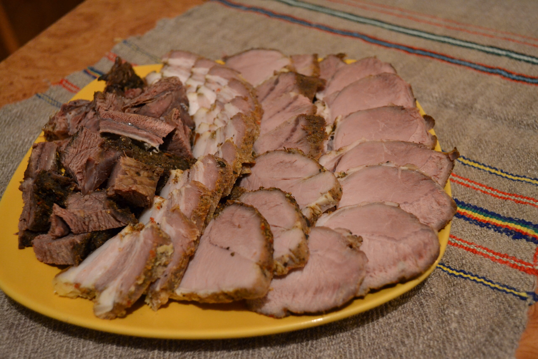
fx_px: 583
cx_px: 269
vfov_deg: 34.2
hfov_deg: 49.6
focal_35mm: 39
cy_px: 180
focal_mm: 26
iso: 2000
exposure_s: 1/15
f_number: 4.2
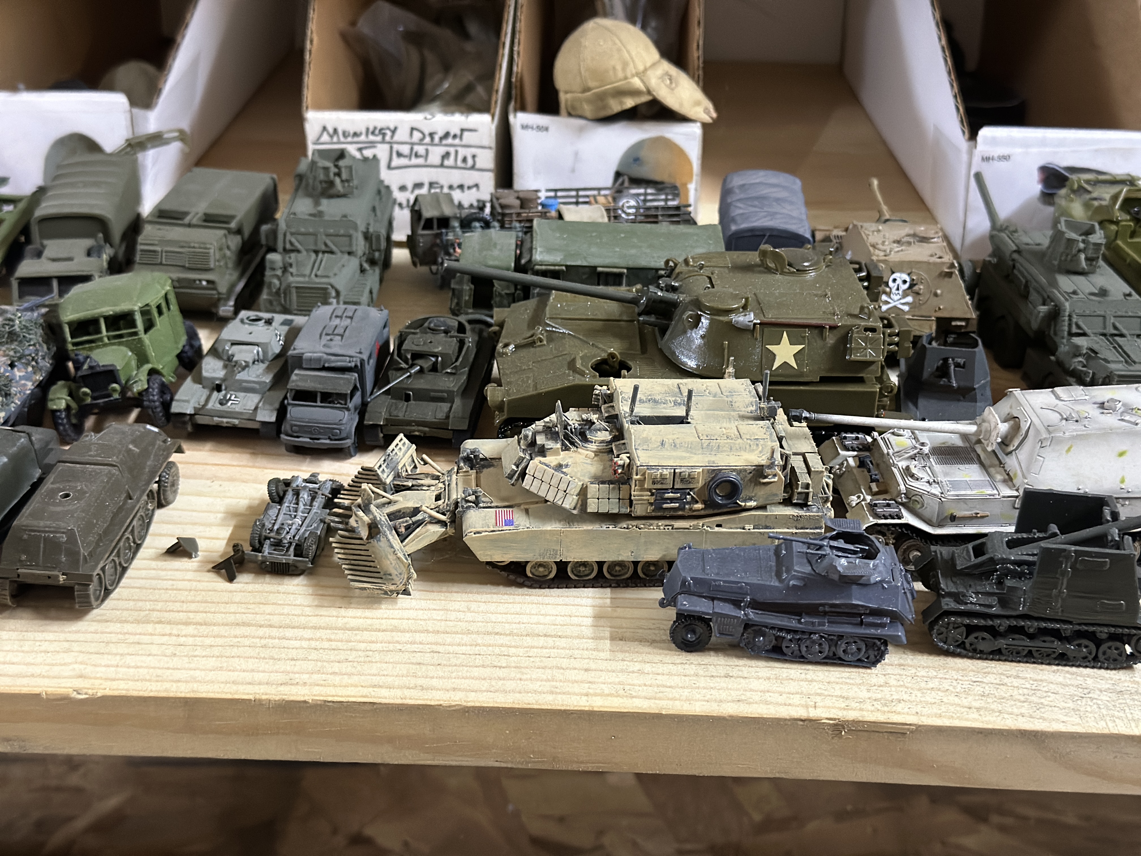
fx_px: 1582
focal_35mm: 48
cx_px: 570
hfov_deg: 39.7
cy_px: 428
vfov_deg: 30.3
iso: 500
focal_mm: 6.86
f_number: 1.78
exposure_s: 1/40
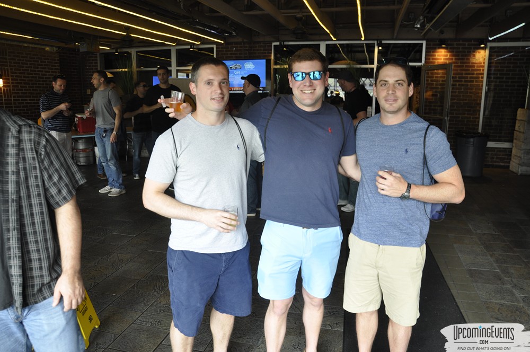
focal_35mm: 27
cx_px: 265
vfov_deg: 47.8
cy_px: 176
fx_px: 397
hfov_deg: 67.4
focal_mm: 18
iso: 400
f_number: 5.6
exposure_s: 1/30
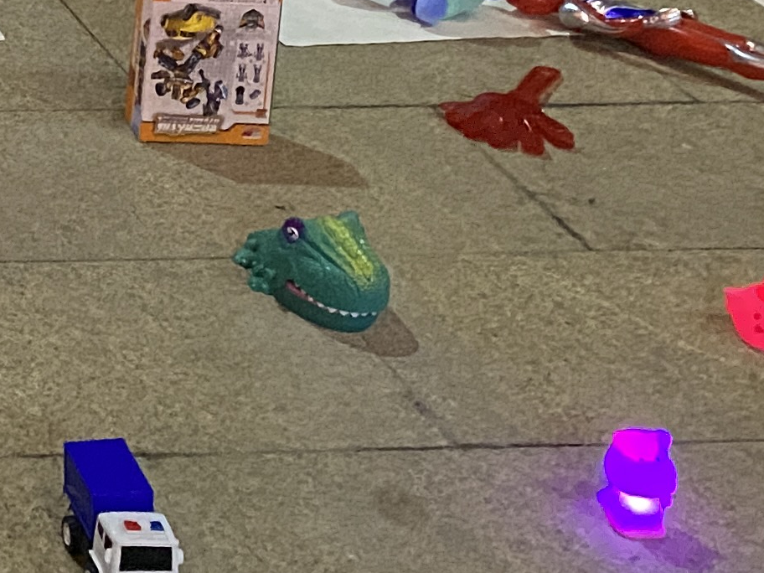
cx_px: -701
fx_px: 2538
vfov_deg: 11.6
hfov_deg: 14.6
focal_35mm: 115
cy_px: -577
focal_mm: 4.25
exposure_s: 1/25
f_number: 1.8
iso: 800
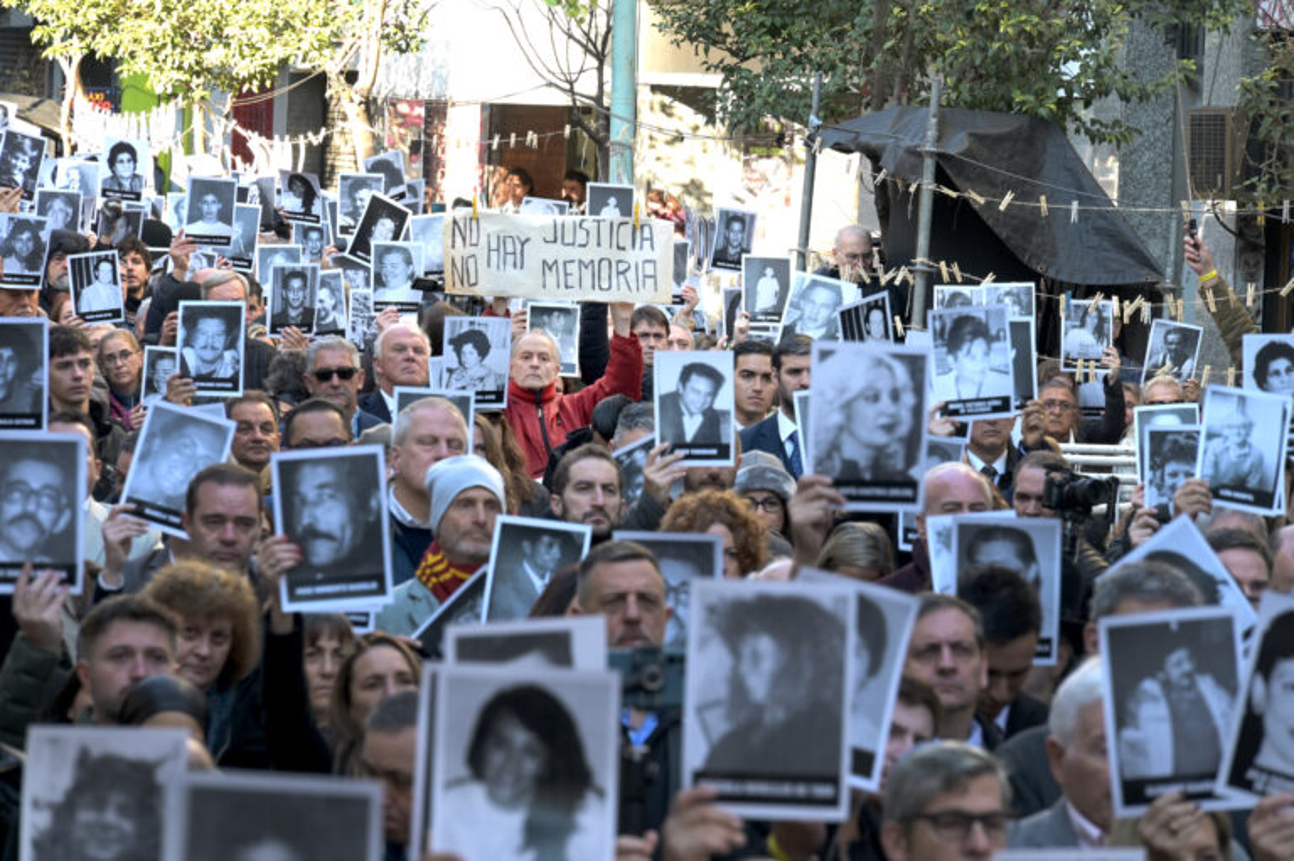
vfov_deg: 6.9
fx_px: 7184
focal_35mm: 200
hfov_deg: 10.3
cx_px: 647
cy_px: 430
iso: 1000
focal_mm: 200
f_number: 10
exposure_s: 1/160
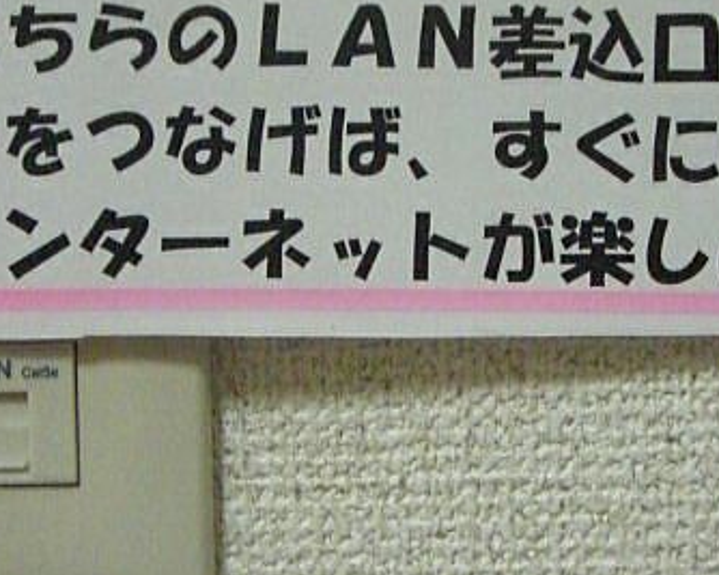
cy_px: 392
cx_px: 471
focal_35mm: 71
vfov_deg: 21.4
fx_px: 1510
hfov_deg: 26.6
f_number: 2.7
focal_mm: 6.2
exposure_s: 1/60
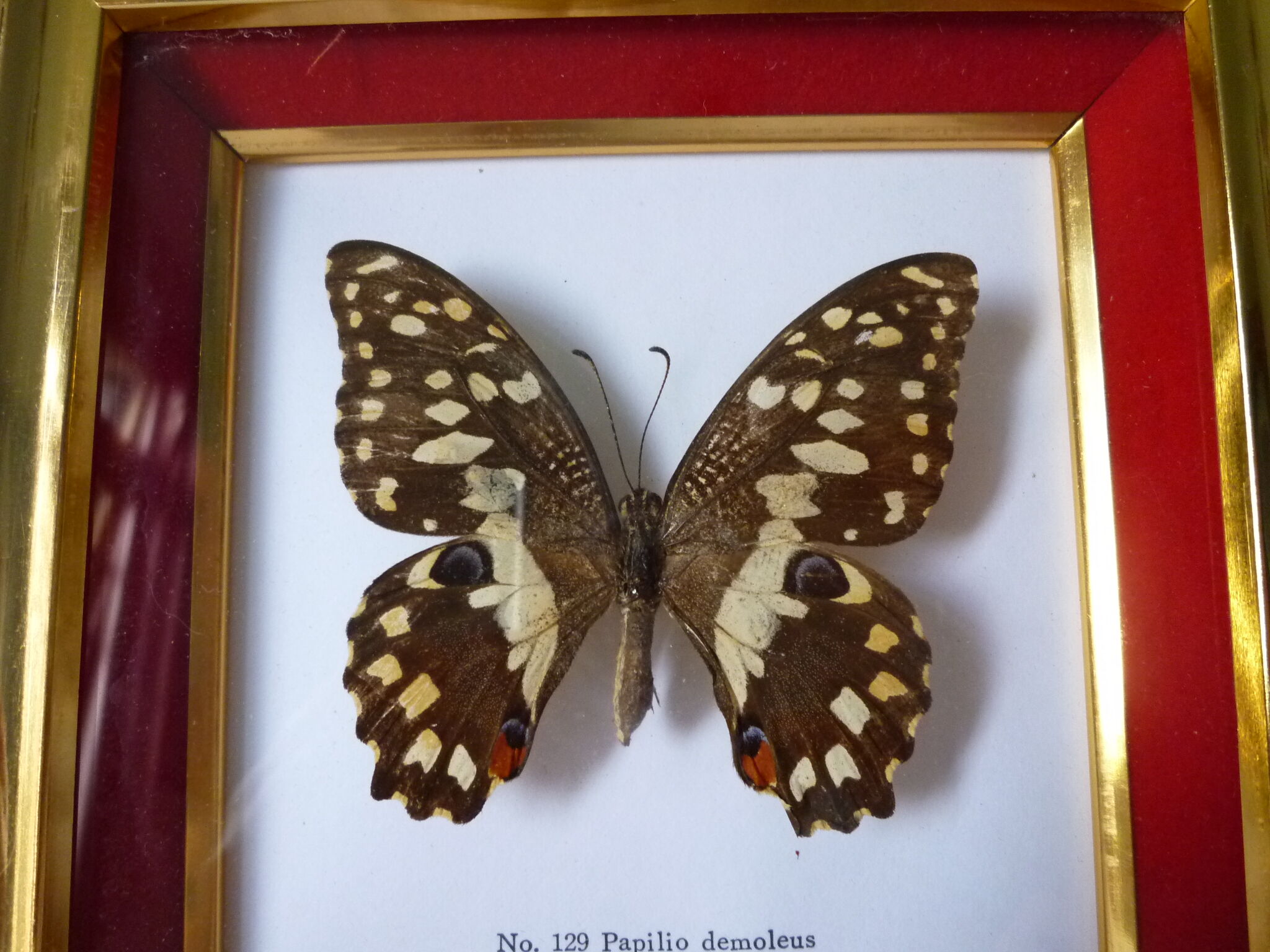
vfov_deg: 54.9
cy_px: 476
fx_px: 917
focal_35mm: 25
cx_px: 635
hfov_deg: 69.4
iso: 400
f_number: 2.8
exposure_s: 1/25
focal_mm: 4.5
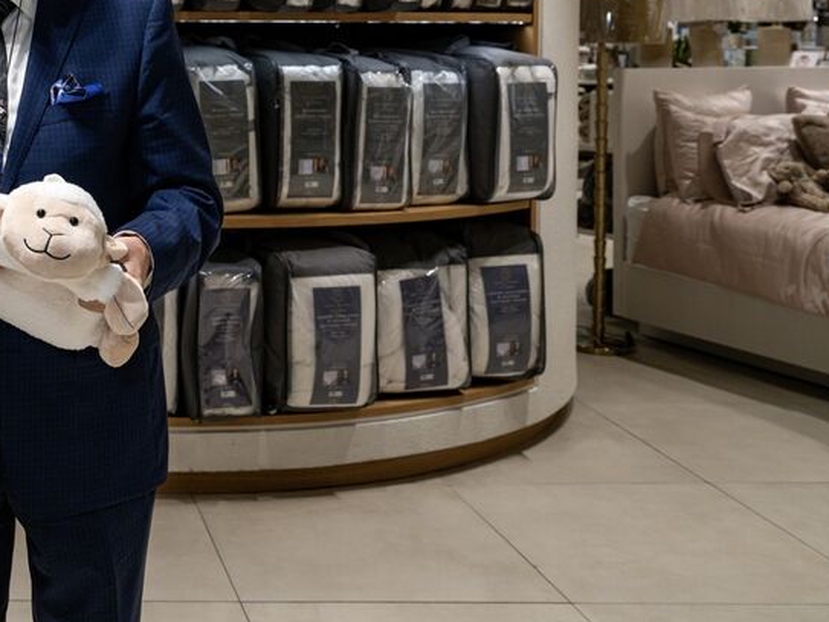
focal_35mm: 51
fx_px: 1221
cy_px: 26
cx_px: -17
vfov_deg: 27.2
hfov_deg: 33.9
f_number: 4.5
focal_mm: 24
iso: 320
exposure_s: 1/160
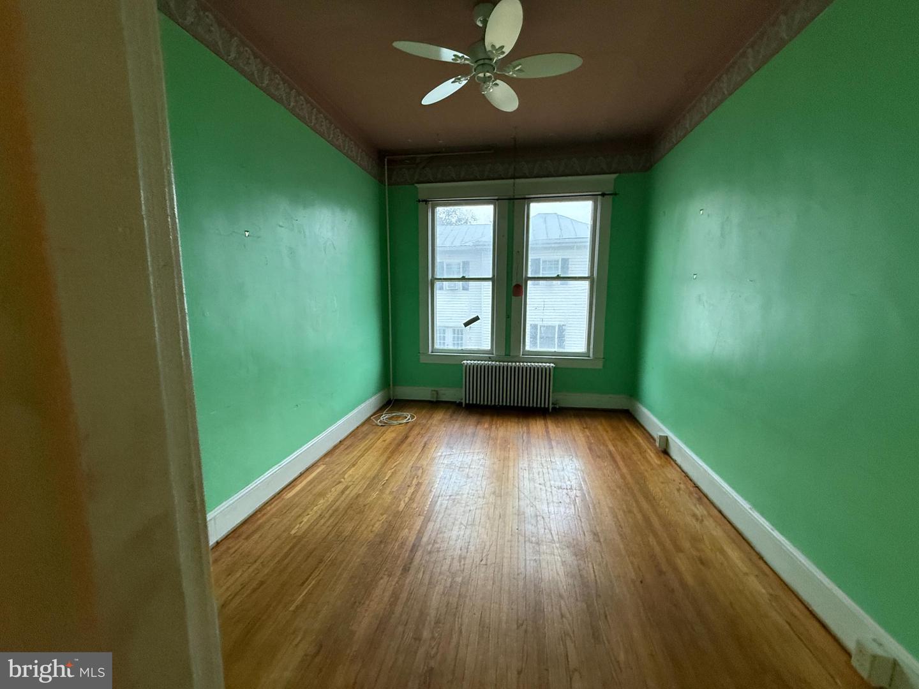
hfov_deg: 102.1
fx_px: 372
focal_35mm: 14
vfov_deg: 85.7
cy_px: 344
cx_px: 460
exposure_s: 1/120
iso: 320
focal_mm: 2.22
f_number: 2.2
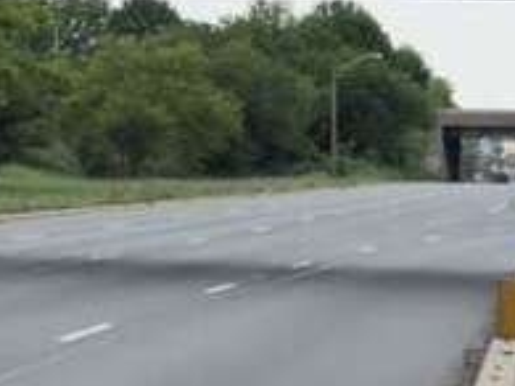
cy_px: -111
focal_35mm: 213
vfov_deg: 6.9
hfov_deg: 9.1
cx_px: -214
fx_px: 3167
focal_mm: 6
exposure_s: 1/867
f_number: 2.4
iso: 16
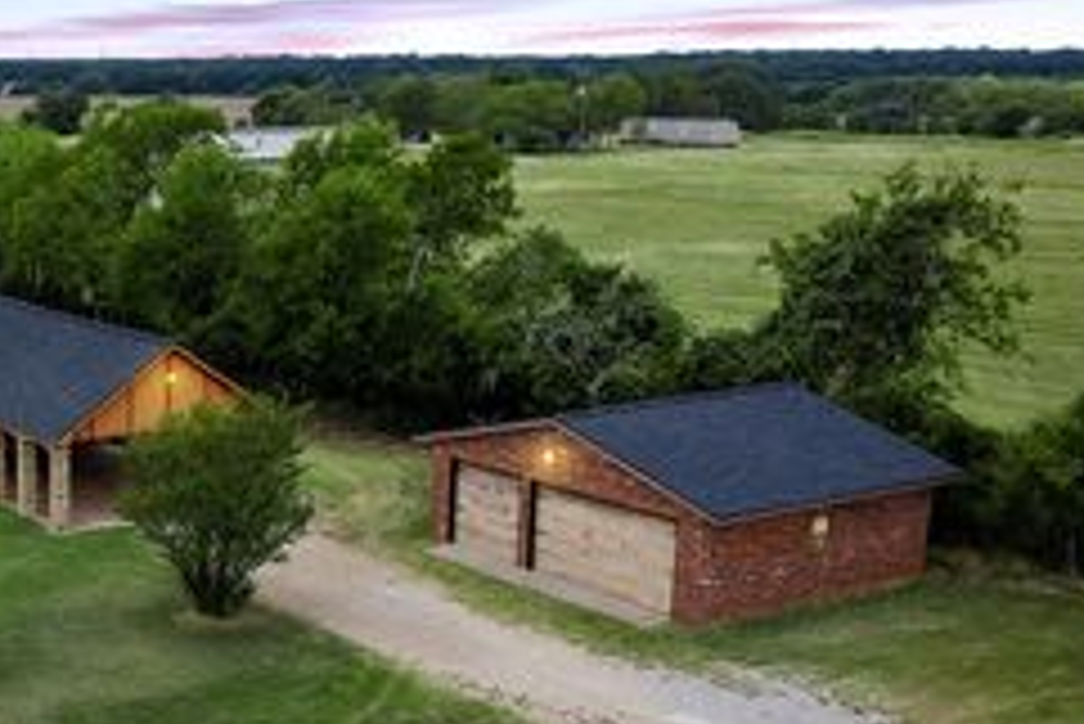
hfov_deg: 32.7
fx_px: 1747
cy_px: 519
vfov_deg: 23.2
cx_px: 108
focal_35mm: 58
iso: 100
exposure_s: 1/640
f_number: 2.8
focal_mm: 14.45
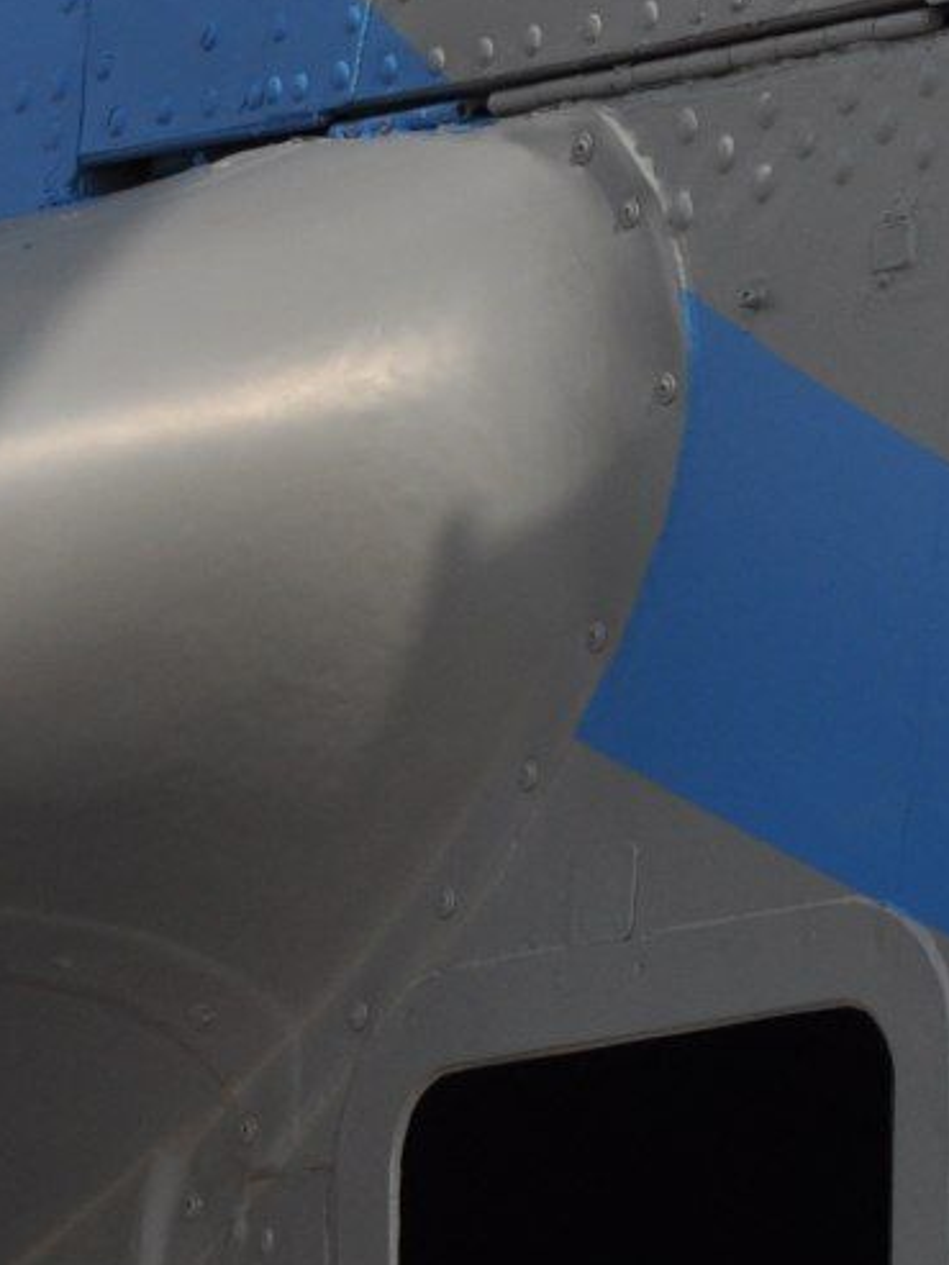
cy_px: 1316
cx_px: 1164
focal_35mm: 927
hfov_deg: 1.6
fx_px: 33870
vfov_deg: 2.1
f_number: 8
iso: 200
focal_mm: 155
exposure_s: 1/1250
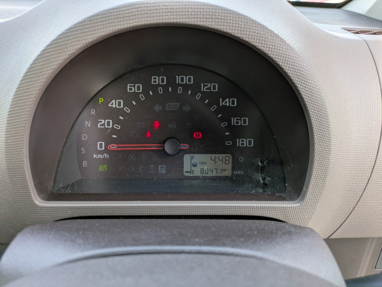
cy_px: 144
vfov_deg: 54.9
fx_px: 276
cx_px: 191
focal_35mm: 25
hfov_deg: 69.4
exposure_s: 1/255
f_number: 1.89
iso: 93
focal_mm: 5.43
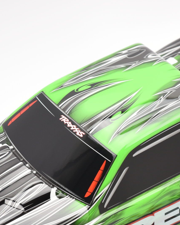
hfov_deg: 8.1
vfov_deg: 10.1
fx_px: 1272
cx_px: 136
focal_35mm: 191
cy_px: 170
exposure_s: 1/100
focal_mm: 85
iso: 1000
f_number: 8
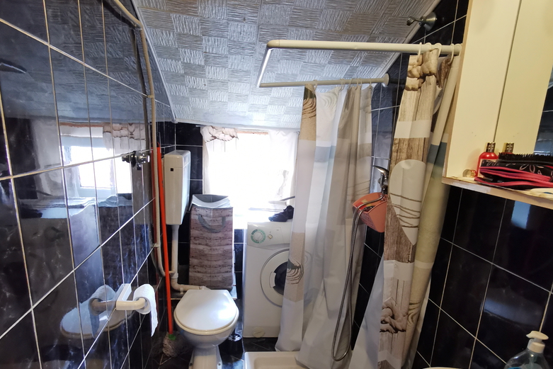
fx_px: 353
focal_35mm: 23
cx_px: 267
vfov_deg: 54.4
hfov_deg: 76.1
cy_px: 234
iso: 500
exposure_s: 1/24
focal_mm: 2.35
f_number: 2.2
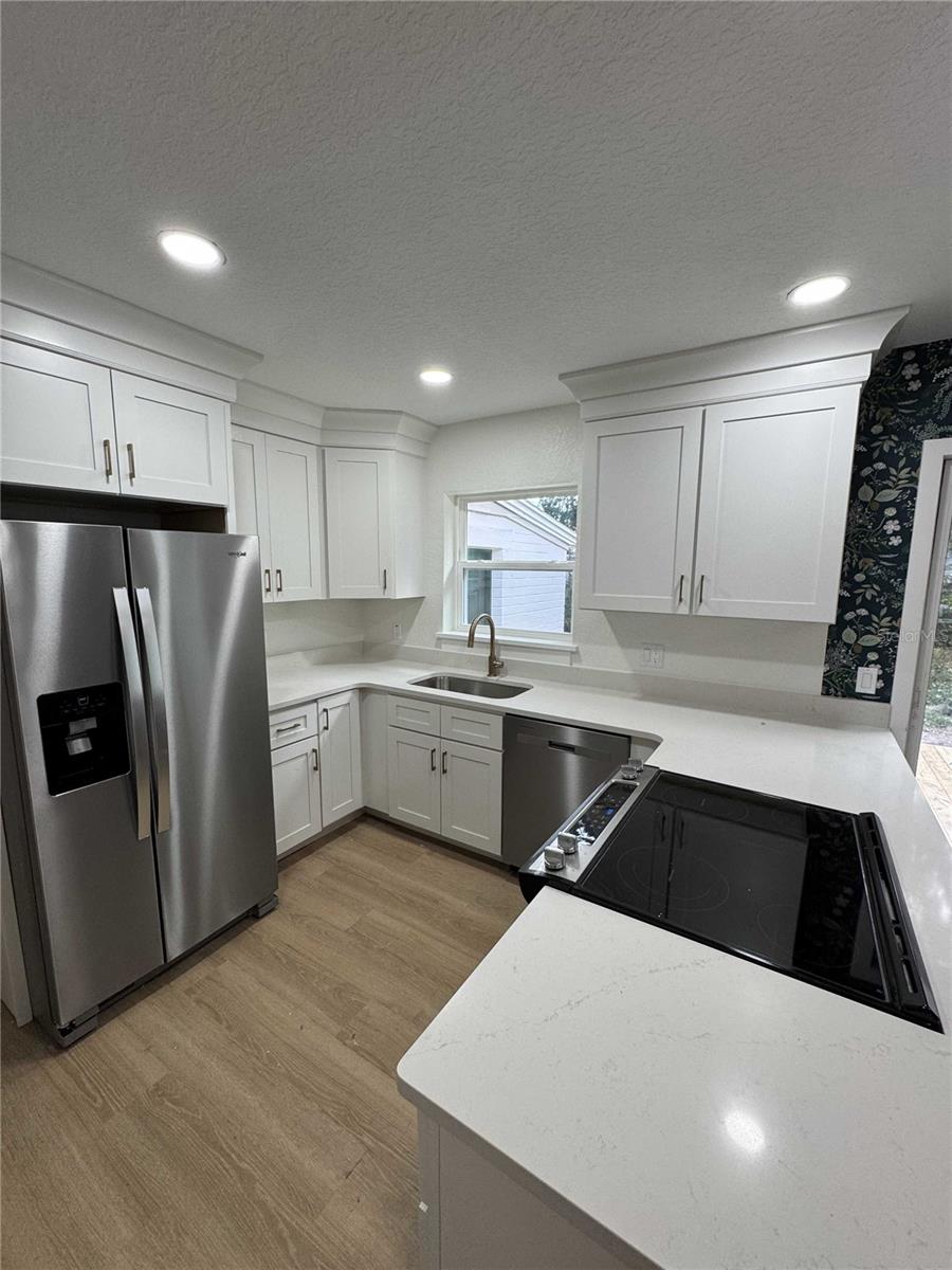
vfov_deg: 102.1
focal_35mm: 14
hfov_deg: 85.7
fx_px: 513
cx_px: 476
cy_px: 635
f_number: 2.2
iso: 125
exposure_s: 1/120
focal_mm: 2.22
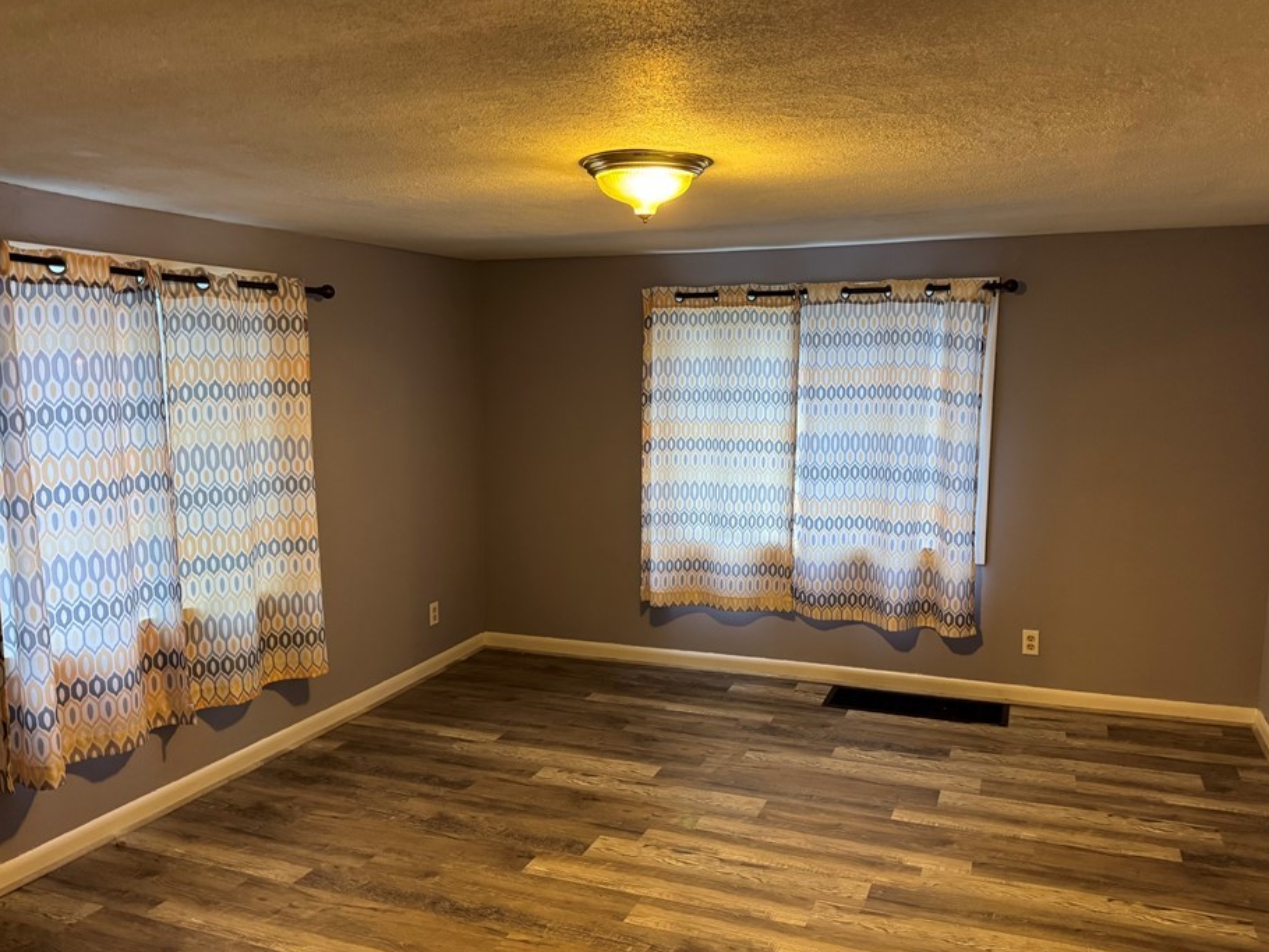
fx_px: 990
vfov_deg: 51.4
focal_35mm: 27
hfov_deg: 65.2
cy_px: 498
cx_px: 678
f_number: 1.78
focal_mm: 6.76
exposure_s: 1/60
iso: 500
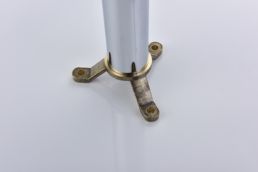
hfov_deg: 34.5
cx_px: 129
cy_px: 86
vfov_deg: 23.4
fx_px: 416
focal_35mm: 58
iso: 64
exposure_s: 1/125
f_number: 11
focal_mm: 58
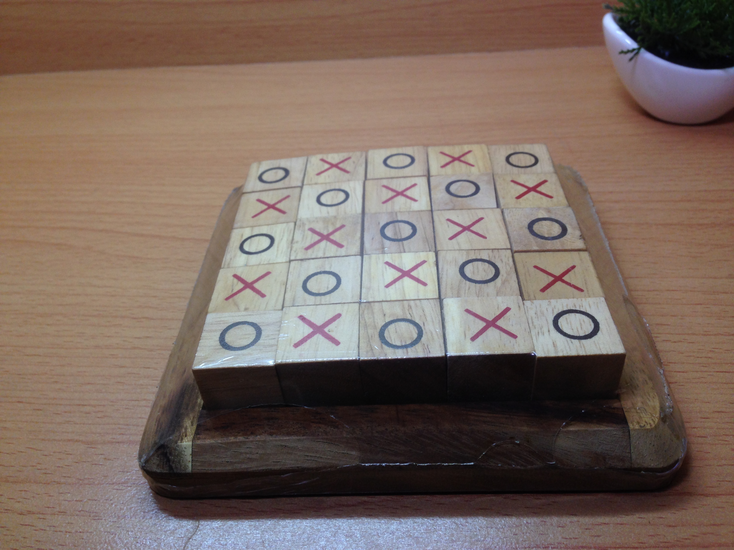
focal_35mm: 33
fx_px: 700
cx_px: 367
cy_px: 275
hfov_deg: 55.4
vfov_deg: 42.9
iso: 64
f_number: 2.4
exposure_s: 1/50
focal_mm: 4.12
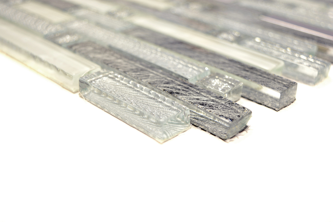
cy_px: 111
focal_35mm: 48
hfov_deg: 41.1
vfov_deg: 28.1
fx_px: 444
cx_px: 166
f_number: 5
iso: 160
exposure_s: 1/13
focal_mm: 32
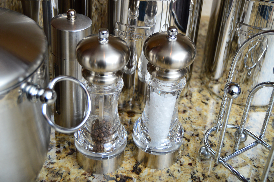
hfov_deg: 35.1
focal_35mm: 57
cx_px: 137
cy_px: 91
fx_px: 433
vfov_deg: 23.7
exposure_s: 1/200
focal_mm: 38
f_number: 4.8
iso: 200
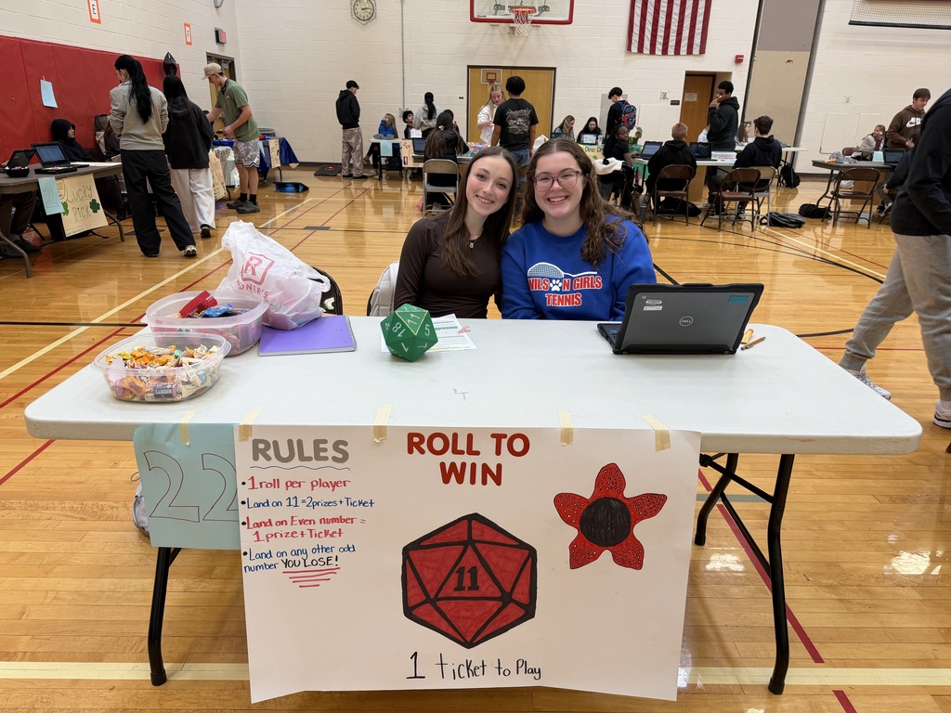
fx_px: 659
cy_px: 356
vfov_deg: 56.8
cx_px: 476
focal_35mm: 24
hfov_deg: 71.6
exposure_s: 1/120
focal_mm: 6.76
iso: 100
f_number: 1.78
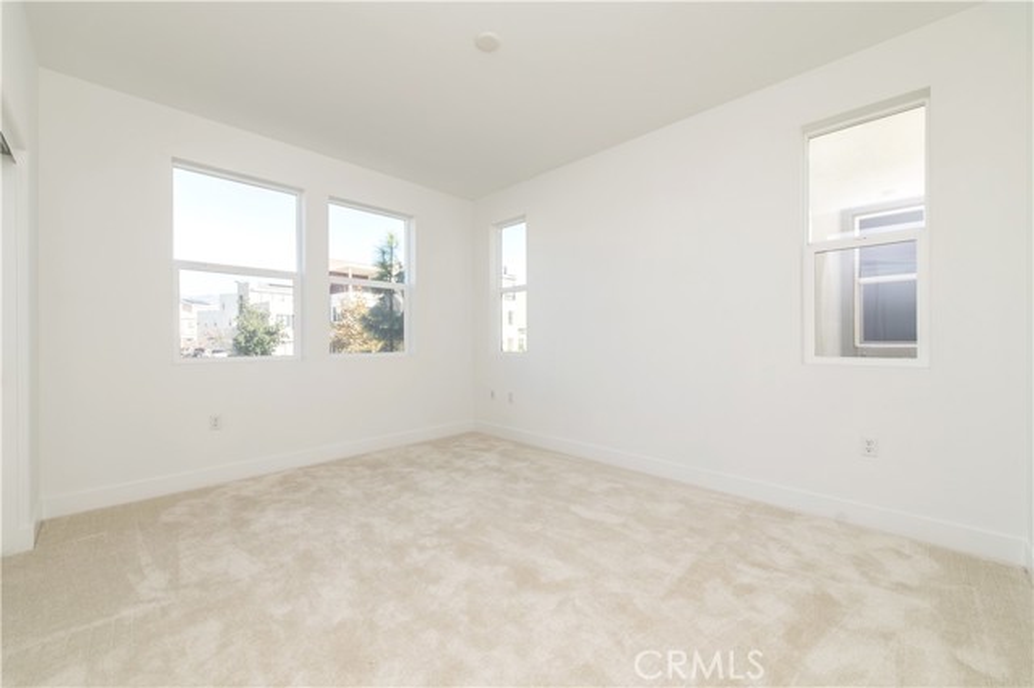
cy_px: 344
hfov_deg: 104.3
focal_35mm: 14
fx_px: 402
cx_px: 517
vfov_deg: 81.1
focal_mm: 14
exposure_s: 1/100
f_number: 5
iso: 200
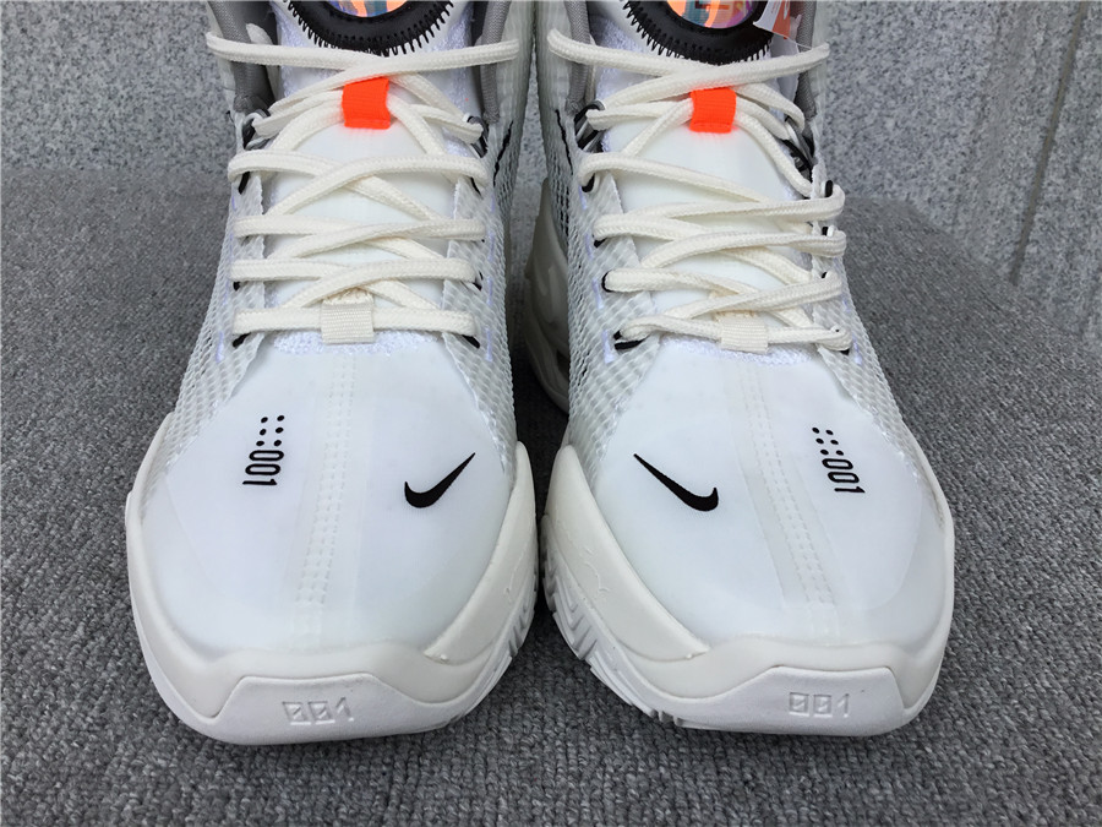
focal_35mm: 31
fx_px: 987
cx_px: 551
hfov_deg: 58.4
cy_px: 414
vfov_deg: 45.4
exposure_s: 1/570
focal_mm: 3.3
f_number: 2.4
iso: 25
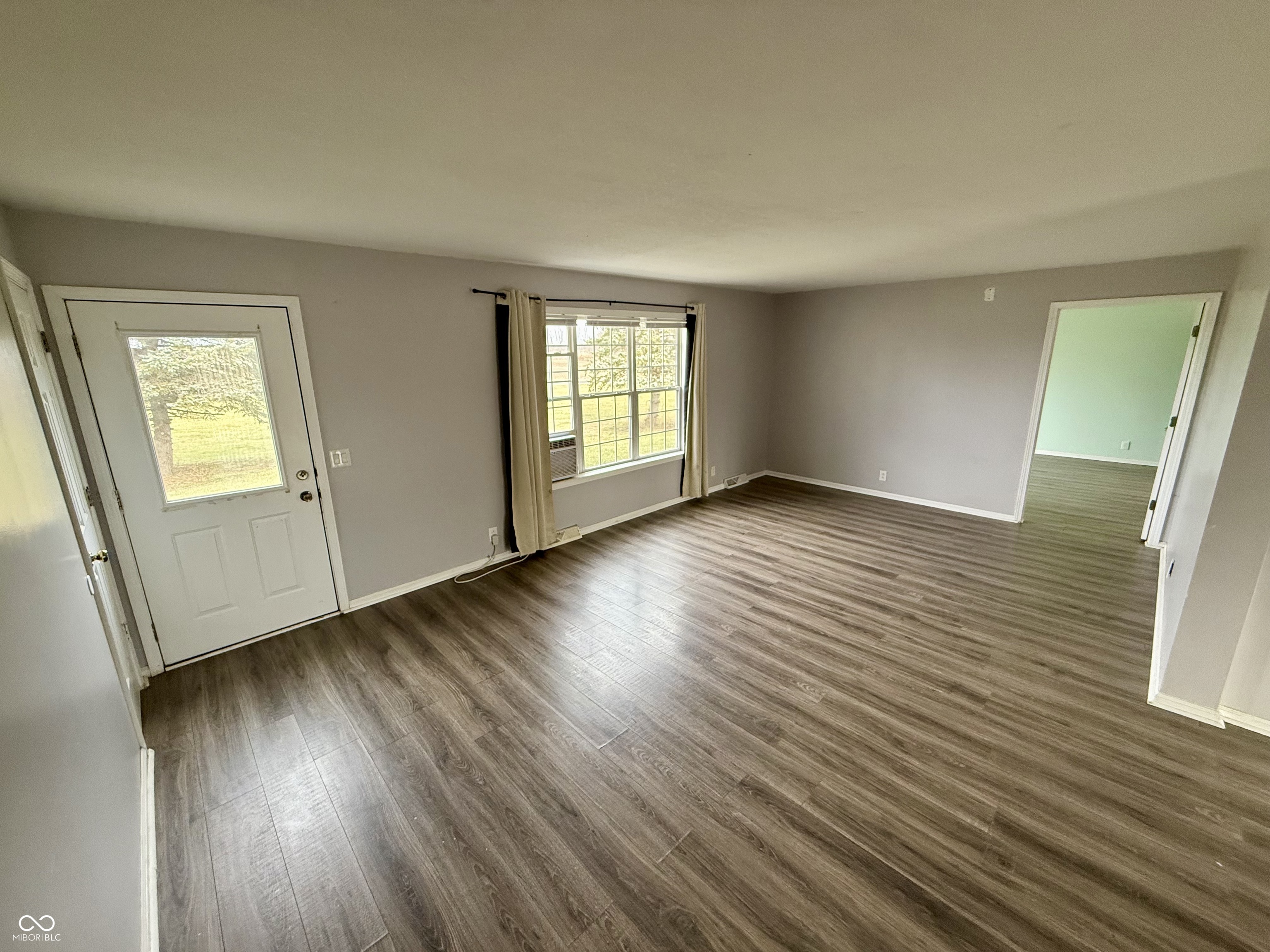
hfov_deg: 102.1
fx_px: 514
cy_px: 476
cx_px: 635
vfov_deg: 85.7
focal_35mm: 14
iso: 250
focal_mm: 2.22
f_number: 2.2
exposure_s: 1/99
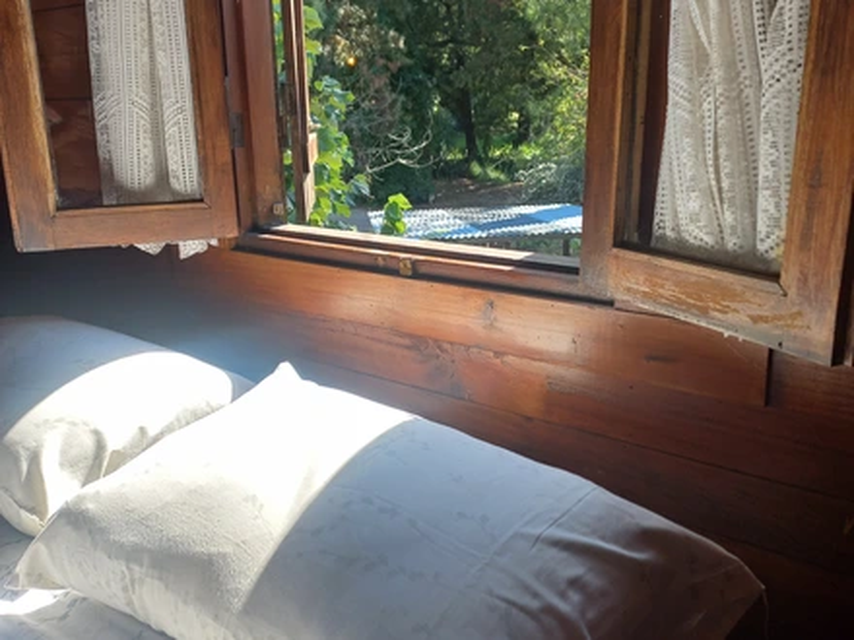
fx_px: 617
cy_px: 320
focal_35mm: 25
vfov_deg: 54.9
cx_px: 427
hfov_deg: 69.4
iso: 40
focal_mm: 4.6
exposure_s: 1/100
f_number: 1.8
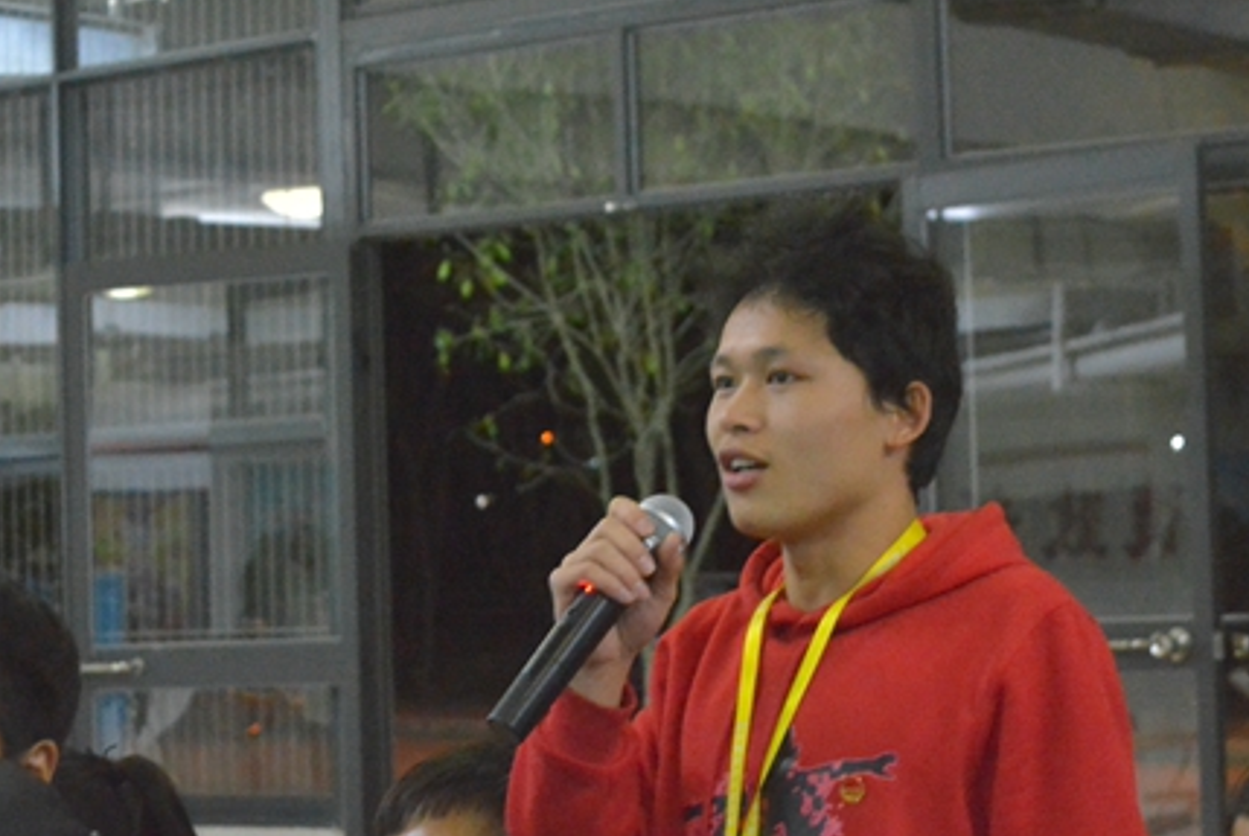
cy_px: 390
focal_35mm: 120
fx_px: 4158
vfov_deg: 11.5
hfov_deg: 17.1
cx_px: 460
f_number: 5.6
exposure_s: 1/90
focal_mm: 55
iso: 6400
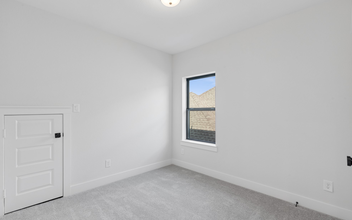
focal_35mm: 17
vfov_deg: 68.0
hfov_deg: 94.3
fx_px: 163
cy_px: 111
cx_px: 171
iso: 100
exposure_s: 1/10
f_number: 9
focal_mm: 16
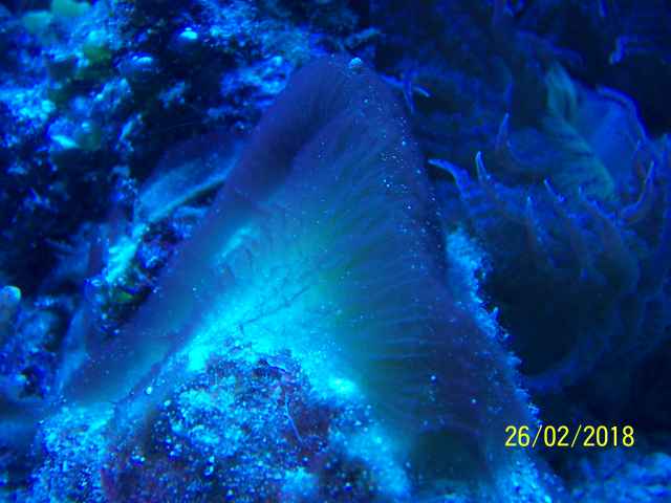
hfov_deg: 49.0
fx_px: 737
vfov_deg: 37.7
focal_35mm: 38
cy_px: 252
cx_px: 336
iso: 140
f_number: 2.8
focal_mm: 6.3
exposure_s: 1/25
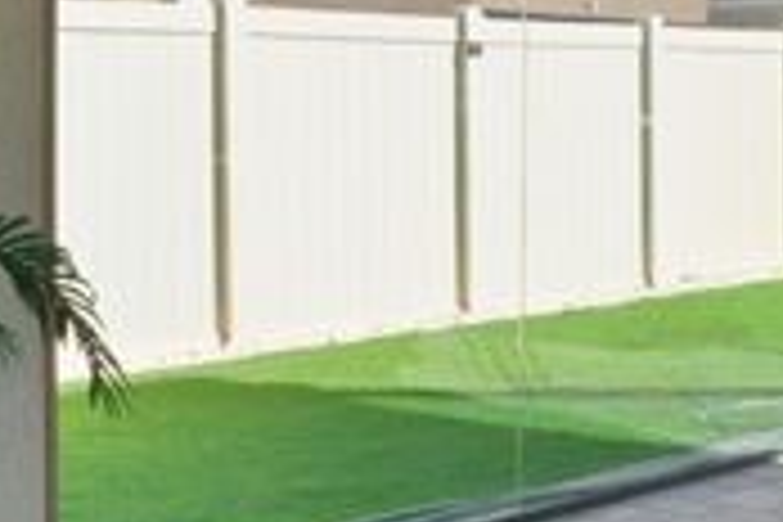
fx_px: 1458
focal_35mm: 67
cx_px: 169
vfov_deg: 20.1
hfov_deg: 29.5
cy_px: 117
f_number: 11
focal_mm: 11
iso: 200
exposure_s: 1/60
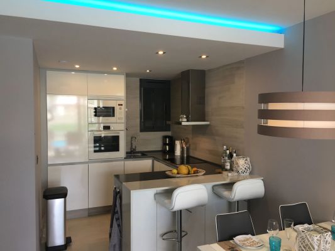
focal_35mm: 29
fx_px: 281
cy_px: 126
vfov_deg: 48.2
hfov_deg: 61.6
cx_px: 168
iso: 32
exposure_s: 1/50
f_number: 2.2
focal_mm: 4.15
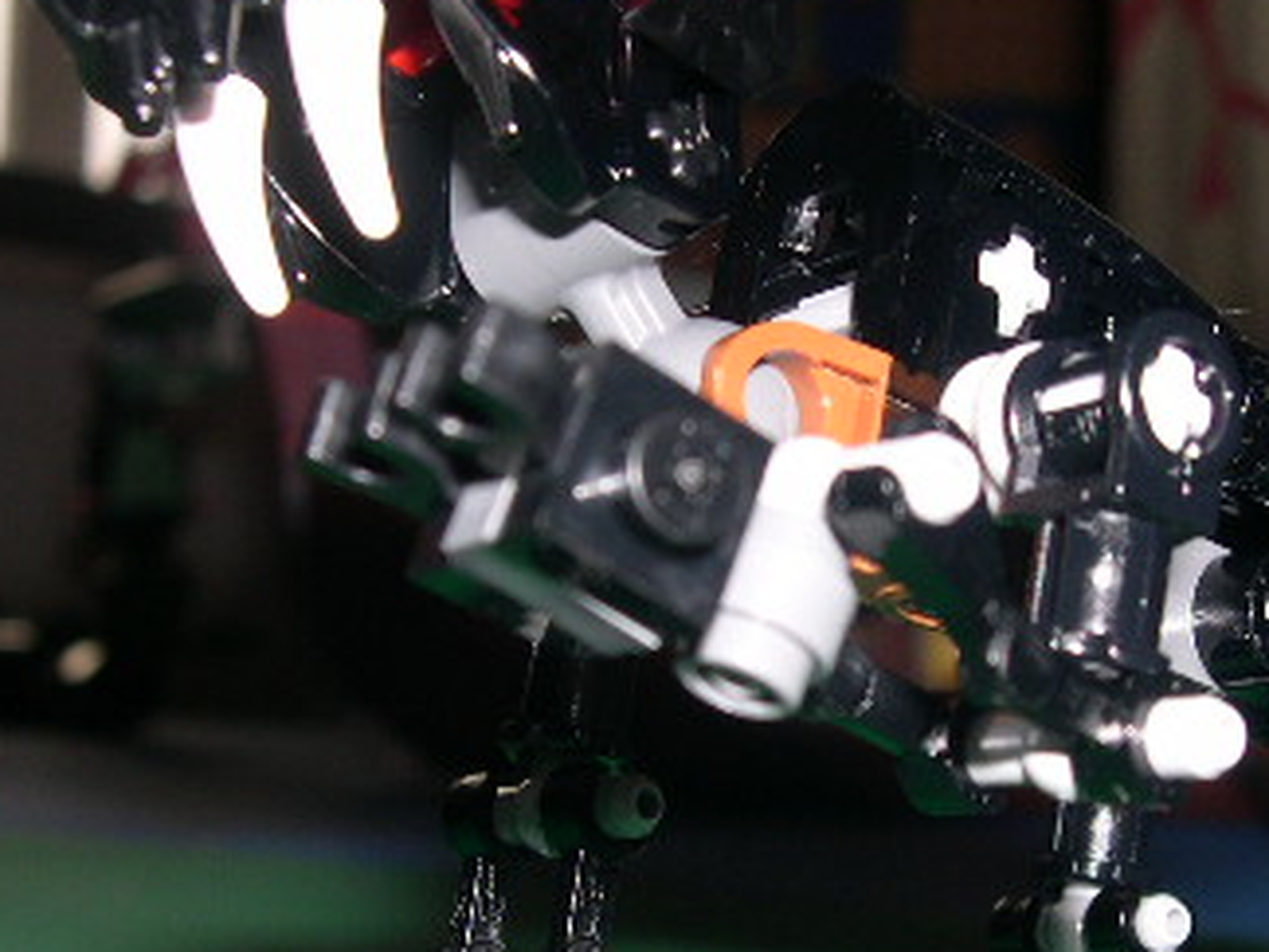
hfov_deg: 25.9
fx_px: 2749
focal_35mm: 75
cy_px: 599
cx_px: 772
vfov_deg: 19.6
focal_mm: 8
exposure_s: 1/60
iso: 100
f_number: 7.6
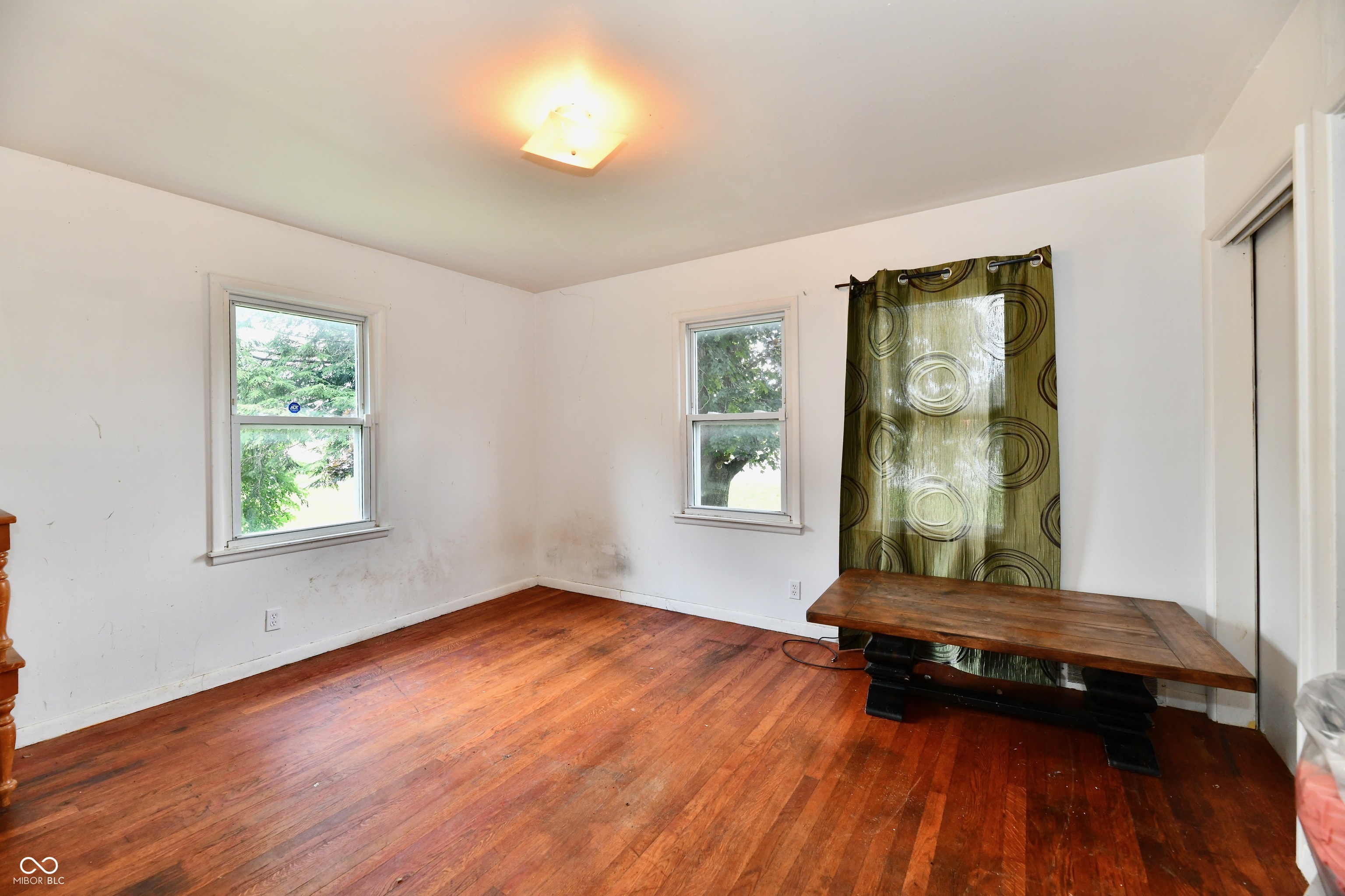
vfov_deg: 81.2
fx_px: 523
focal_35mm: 14
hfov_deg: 104.3
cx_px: 672
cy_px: 448
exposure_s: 1/80
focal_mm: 14
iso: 800
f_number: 7.1
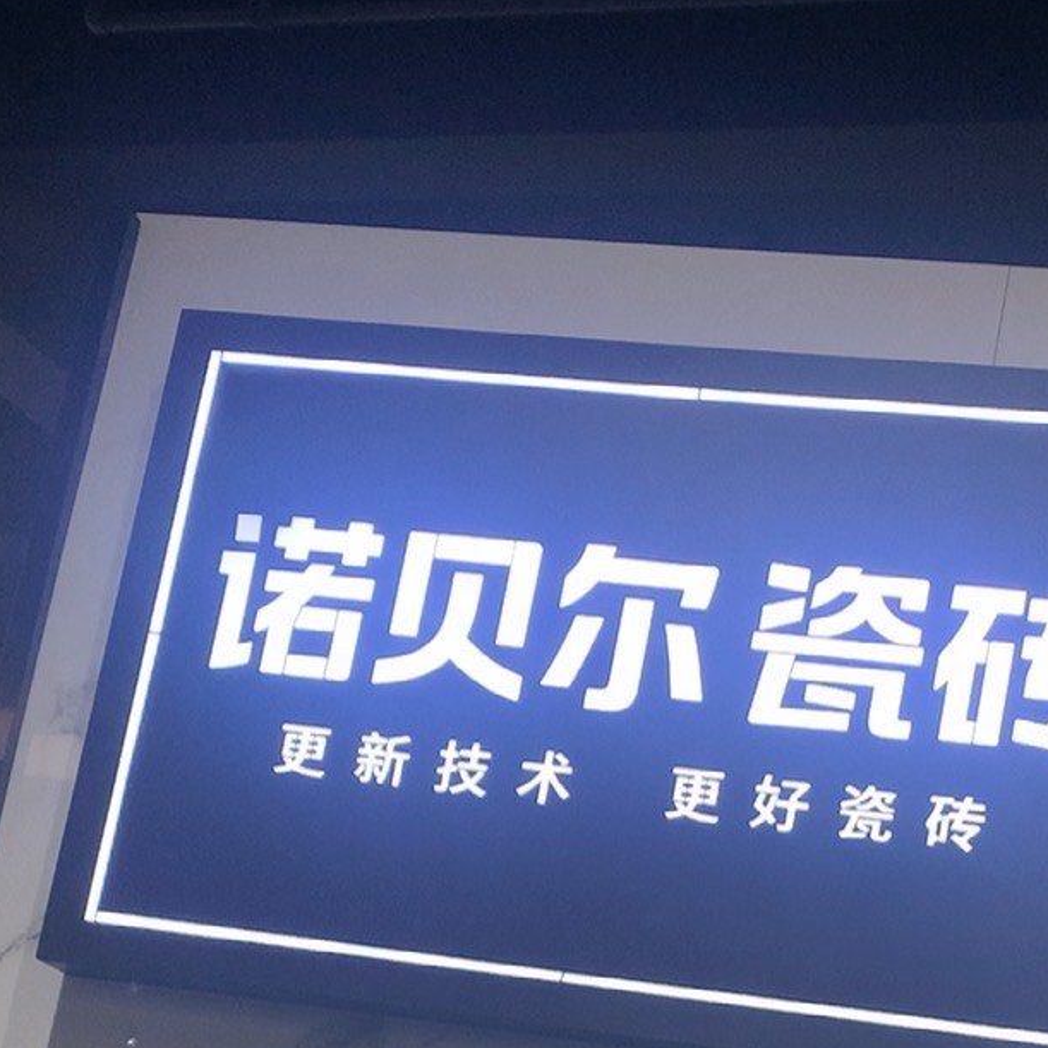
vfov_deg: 13.9
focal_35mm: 125
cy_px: 669
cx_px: 727
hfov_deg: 13.9
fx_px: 4282
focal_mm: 4.25
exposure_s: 1/100
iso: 32
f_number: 1.8
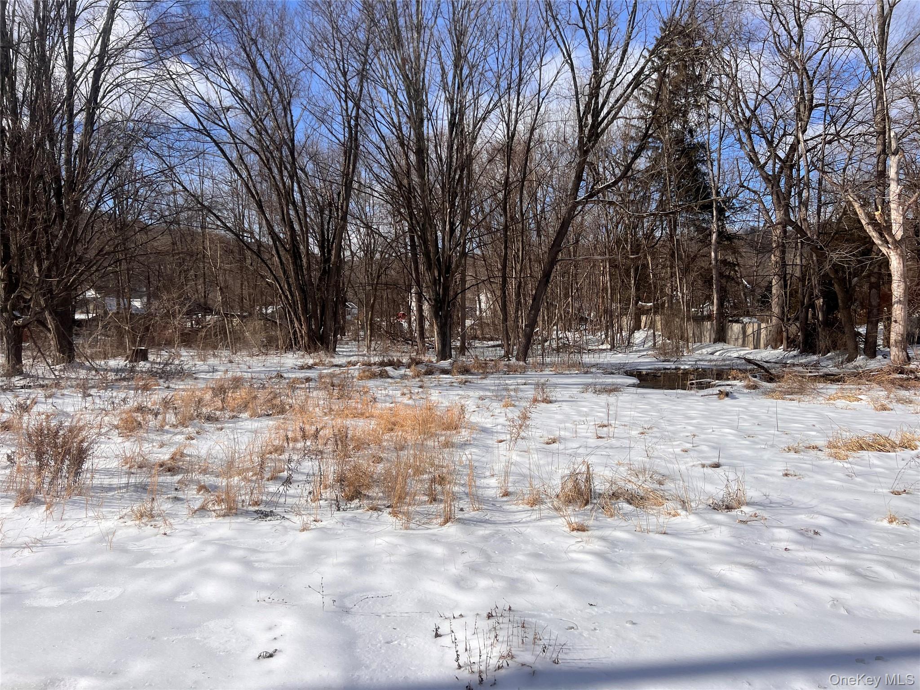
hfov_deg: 67.3
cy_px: 345
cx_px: 460
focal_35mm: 26
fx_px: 691
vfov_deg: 53.1
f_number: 1.5
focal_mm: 5.7
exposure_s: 1/8696
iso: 50
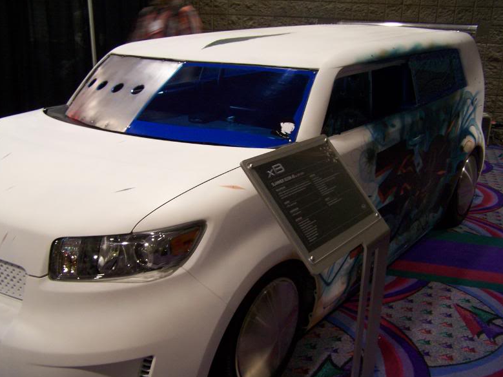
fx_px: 567
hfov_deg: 47.8
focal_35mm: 39
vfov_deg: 36.8
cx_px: 251
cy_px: 191
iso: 140
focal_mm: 6.3
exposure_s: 1/8
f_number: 2.8
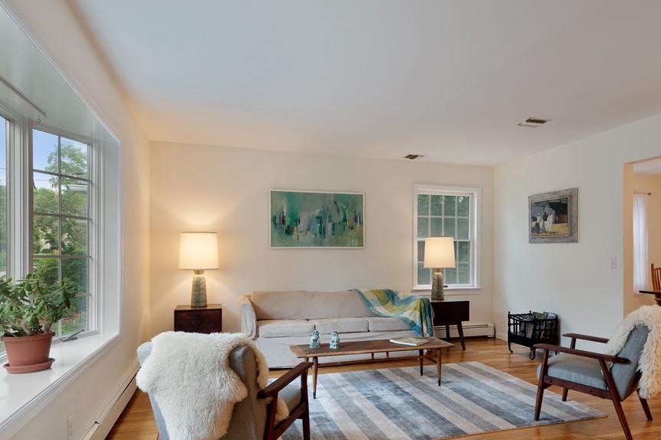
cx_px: 380
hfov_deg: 73.3
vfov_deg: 53.0
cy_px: 249
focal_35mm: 24
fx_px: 441
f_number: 8
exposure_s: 1/13
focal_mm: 19
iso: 200
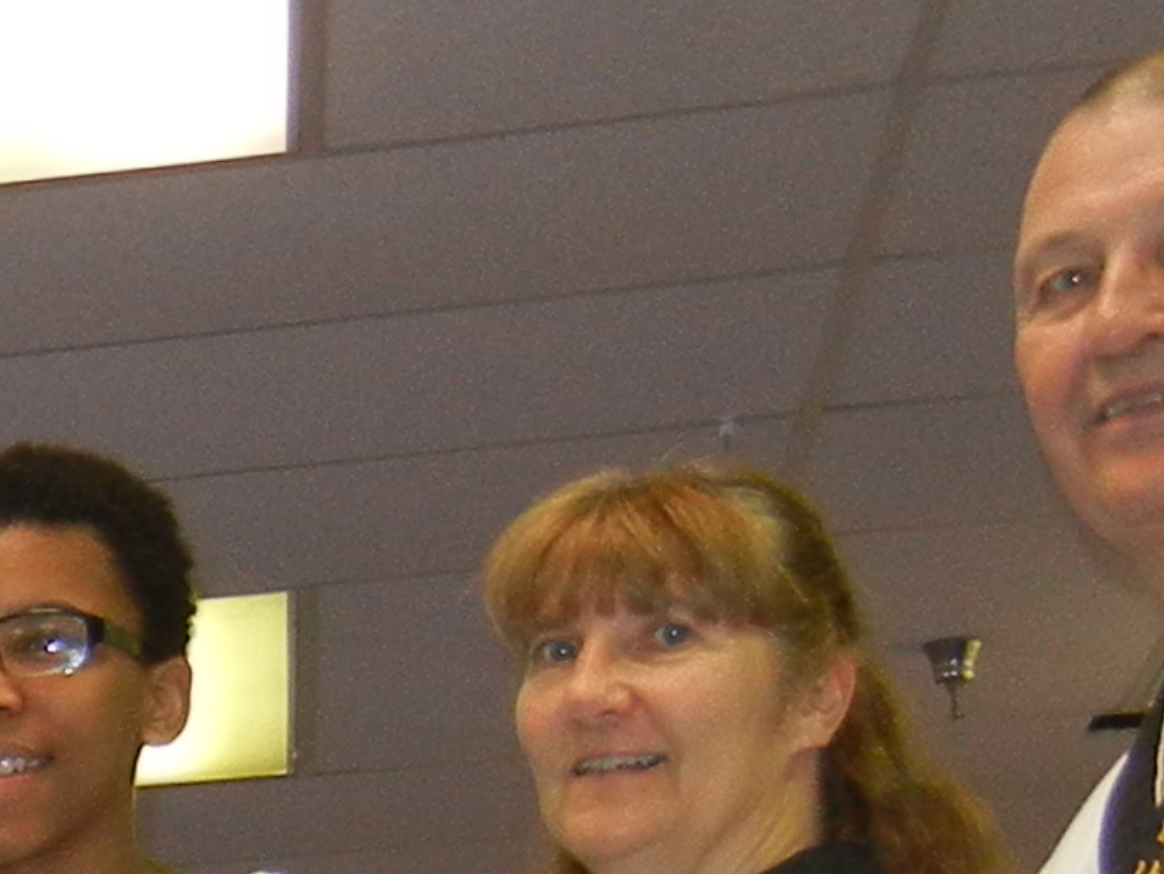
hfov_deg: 10.4
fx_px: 5685
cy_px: 1630
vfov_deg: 8.4
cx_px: -1394
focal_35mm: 169
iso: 219
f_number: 3.5
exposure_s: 1/30
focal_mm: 5.4
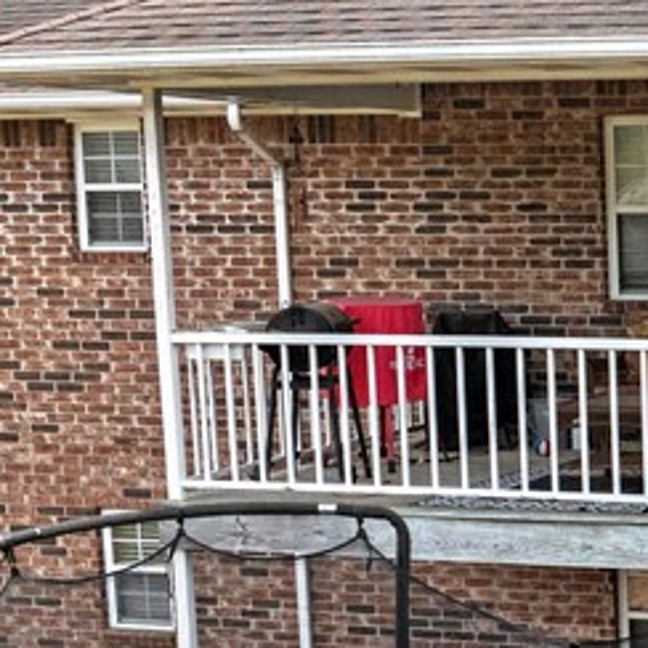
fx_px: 1885
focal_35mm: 89
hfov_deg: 17.6
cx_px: 959
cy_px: 536
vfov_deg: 19.3
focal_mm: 12.29
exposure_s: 1/2500
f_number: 2.8
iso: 310
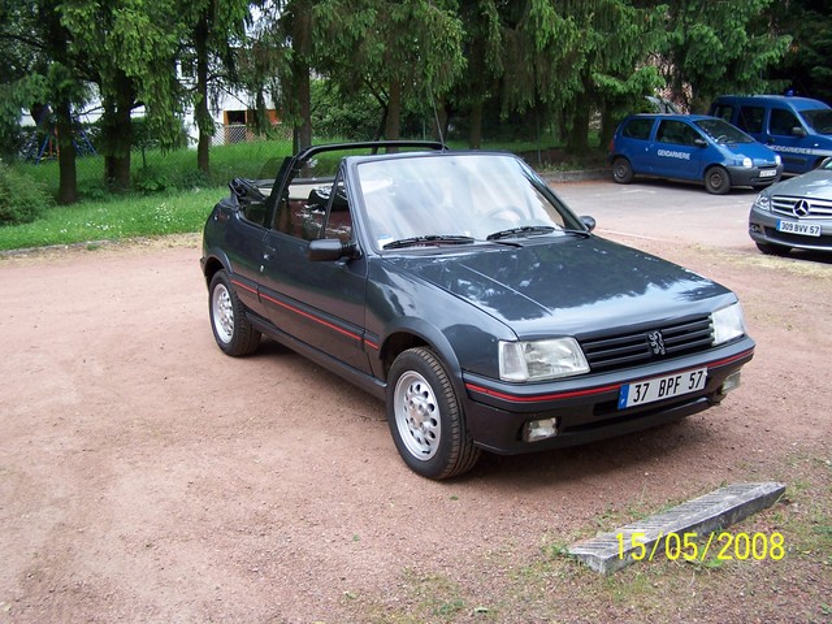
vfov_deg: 37.7
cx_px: 416
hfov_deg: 49.0
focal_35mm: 38
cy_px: 312
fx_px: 913
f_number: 2.8
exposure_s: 1/250
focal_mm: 6.3
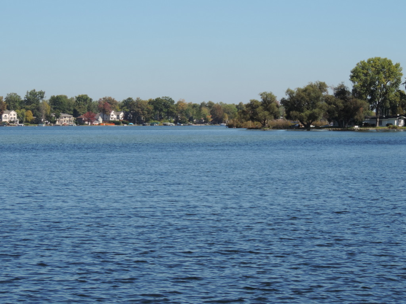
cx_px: 203
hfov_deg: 16.4
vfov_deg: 12.3
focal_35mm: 120
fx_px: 1407
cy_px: 152
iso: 80
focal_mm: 21.4
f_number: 4.2
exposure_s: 1/640
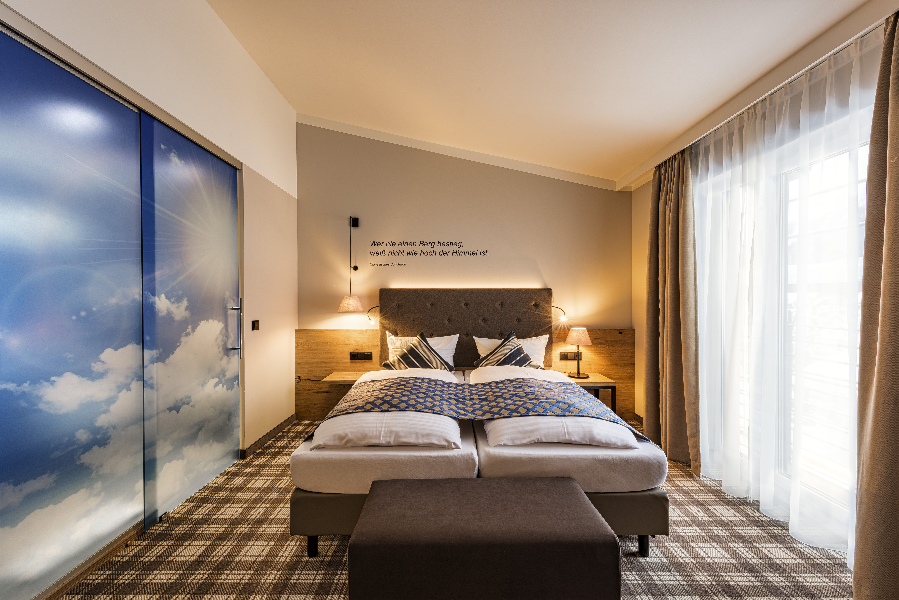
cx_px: 450
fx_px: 350
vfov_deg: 81.2
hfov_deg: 104.2
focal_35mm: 14
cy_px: 300
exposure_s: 1/2
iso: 100
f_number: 16
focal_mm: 14
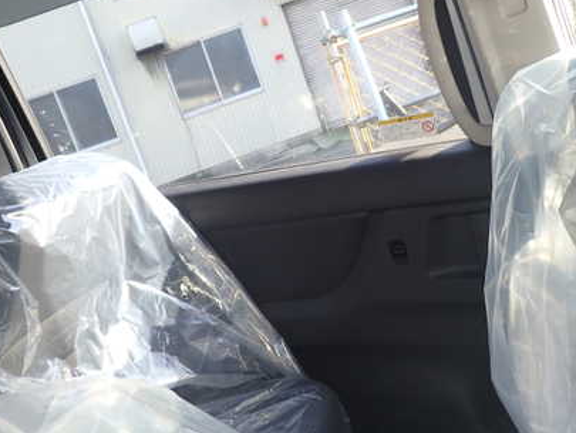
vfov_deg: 38.5
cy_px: 175
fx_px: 616
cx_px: 276
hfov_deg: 50.1
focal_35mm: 37
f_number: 2
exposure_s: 1/80
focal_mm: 4.5
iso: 100
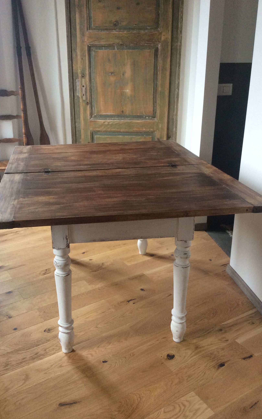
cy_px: 210
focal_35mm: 34
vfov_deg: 56.7
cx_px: 126
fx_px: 388
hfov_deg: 37.3
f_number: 2.4
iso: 100
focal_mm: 3.3
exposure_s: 1/25
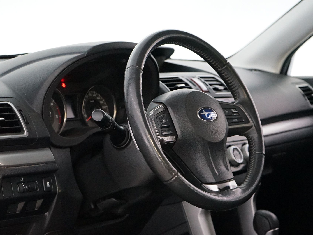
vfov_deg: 16.6
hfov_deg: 22.0
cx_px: 157
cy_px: 152
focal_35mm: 89
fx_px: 805
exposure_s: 1/30
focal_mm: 63
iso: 6400
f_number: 5.6
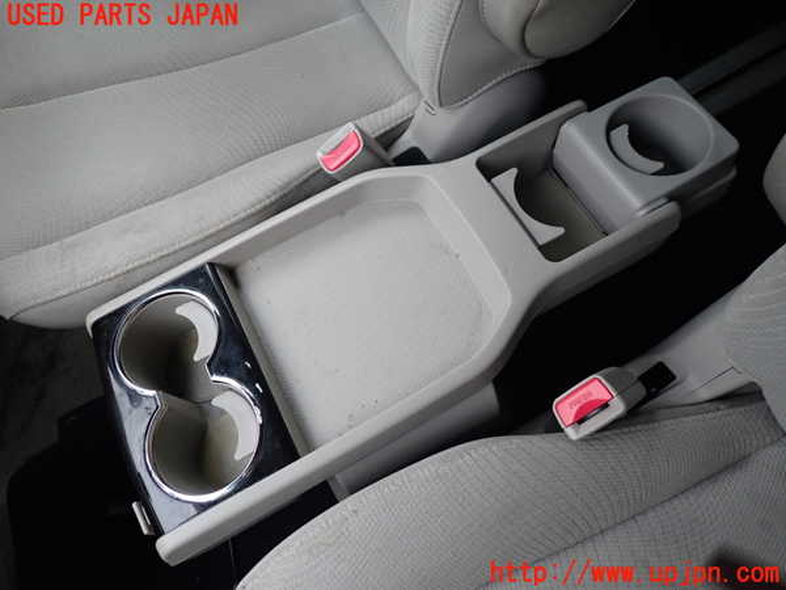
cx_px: 393
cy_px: 295
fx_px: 568
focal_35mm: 25
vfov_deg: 54.9
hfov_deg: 69.4
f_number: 2
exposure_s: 1/30
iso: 250
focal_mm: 4.5
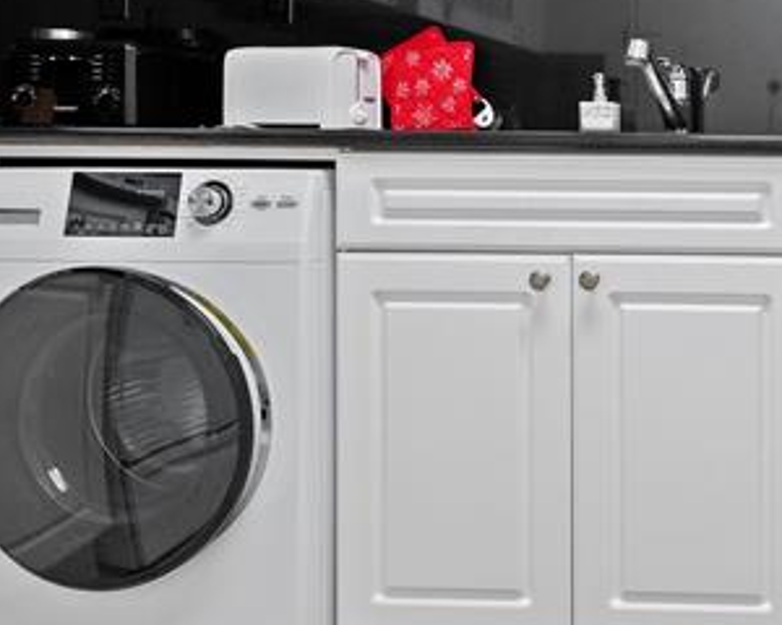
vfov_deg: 41.8
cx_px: 871
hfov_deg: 40.8
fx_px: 810
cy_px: 217
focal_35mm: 35
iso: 800
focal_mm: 14
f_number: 8
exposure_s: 1/13
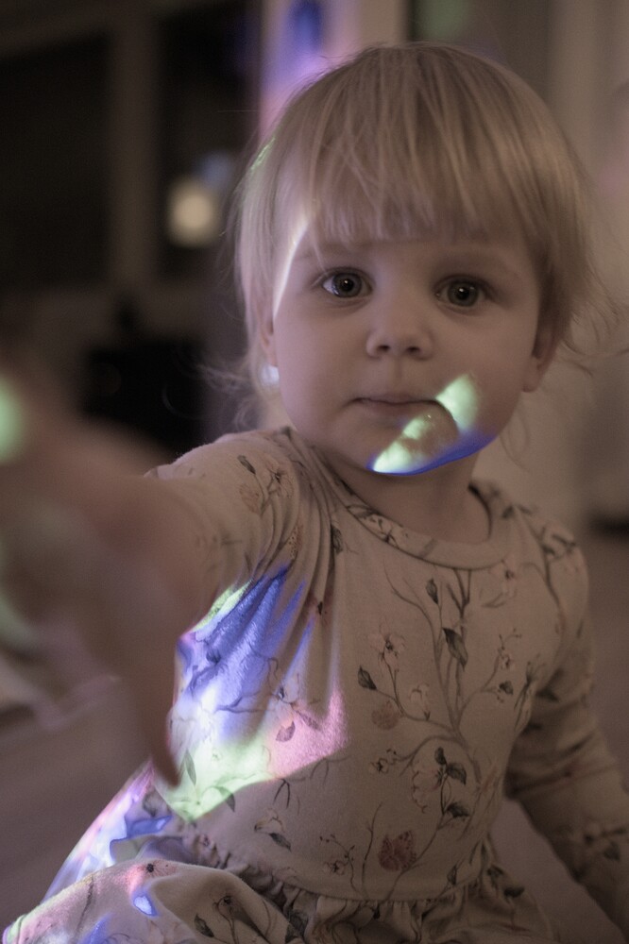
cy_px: 472
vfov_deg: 54.5
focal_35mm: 35
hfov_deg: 37.8
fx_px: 918
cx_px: 314
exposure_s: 1/160
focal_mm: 23
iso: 2000
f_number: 1.6
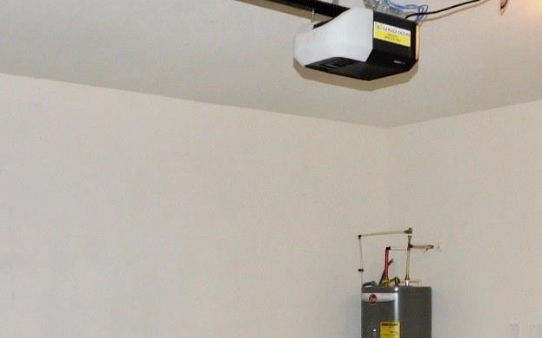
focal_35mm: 65
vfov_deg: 19.3
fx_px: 960
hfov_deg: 31.5
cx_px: 292
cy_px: 358
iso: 200
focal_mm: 4.3
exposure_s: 1/30
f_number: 3.3
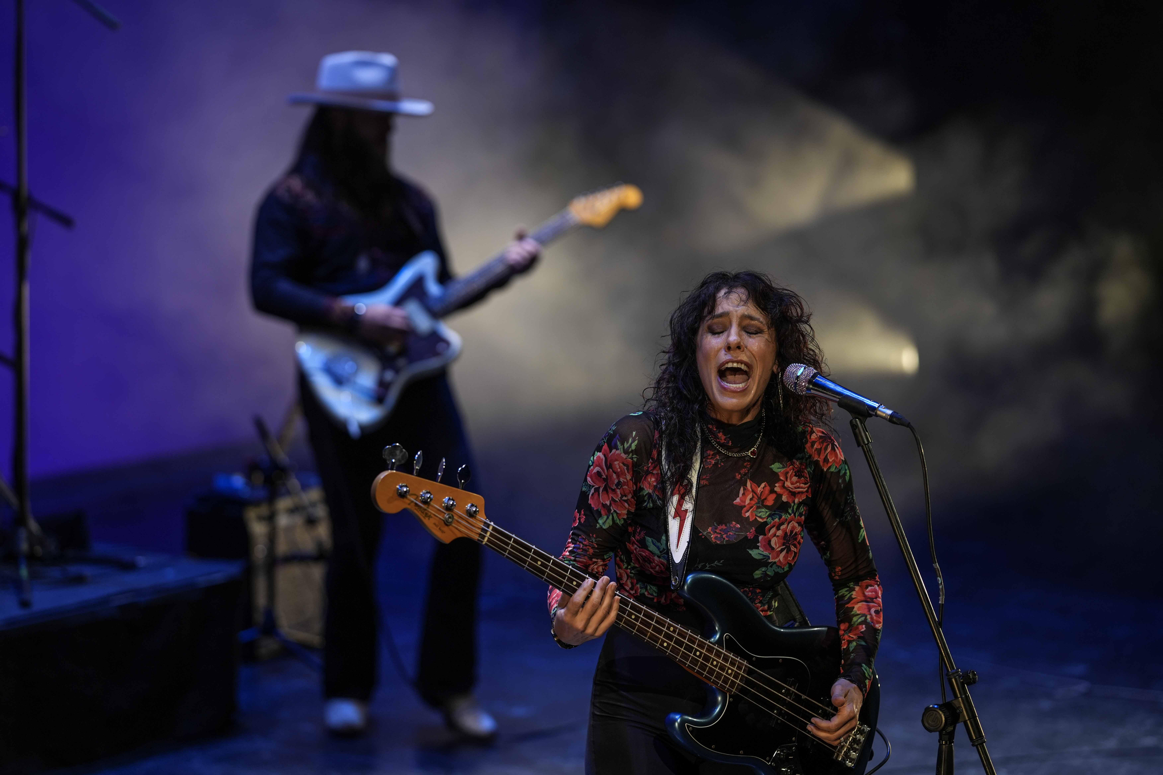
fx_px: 4361
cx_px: 582
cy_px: 388
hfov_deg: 15.2
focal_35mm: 135
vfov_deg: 10.2
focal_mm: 135
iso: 400
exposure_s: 1/800
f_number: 2.2
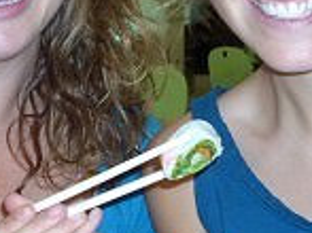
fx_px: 1090
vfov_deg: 12.2
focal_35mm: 121
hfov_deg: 16.3
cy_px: 34
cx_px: 142
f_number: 2.8
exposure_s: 1/30
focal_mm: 6.2
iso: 64
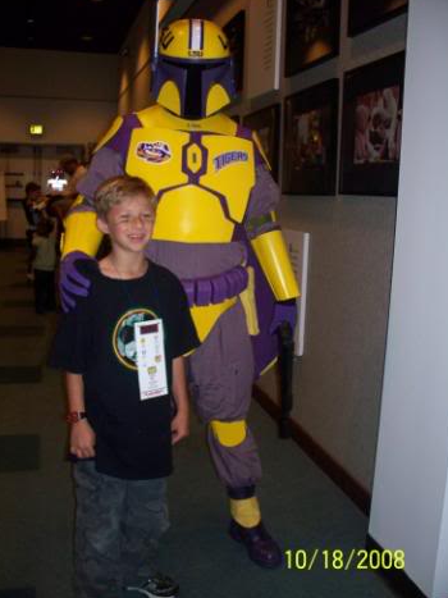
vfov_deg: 50.1
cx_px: 225
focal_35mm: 37
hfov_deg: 38.6
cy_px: 293
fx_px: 639
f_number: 2.8
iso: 200
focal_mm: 7.54
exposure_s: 1/30
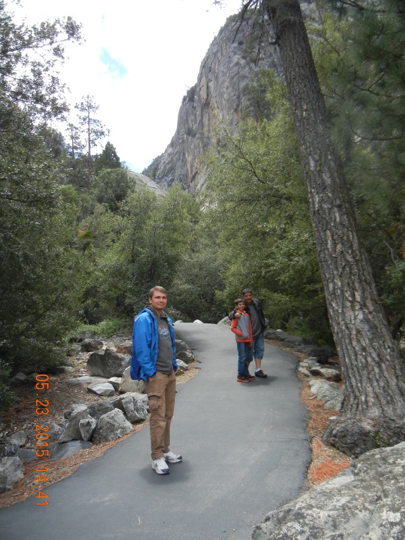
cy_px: 270
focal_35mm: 30
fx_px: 468
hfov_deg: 46.8
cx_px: 202
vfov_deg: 60.0
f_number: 3.5
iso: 160
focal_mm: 5.4
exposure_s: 1/543
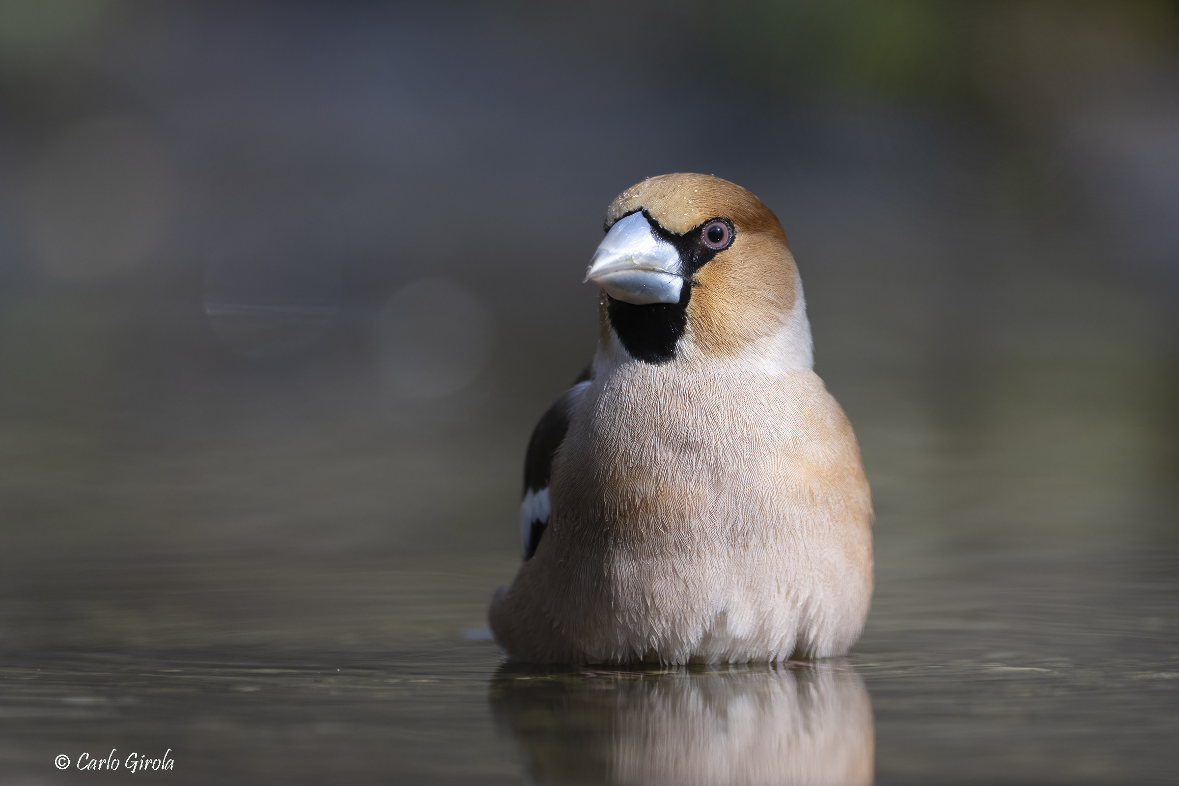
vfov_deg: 3.4
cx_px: 590
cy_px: 393
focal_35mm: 400
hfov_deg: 5.2
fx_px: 13099
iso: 1100
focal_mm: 400
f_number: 5
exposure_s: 1/400
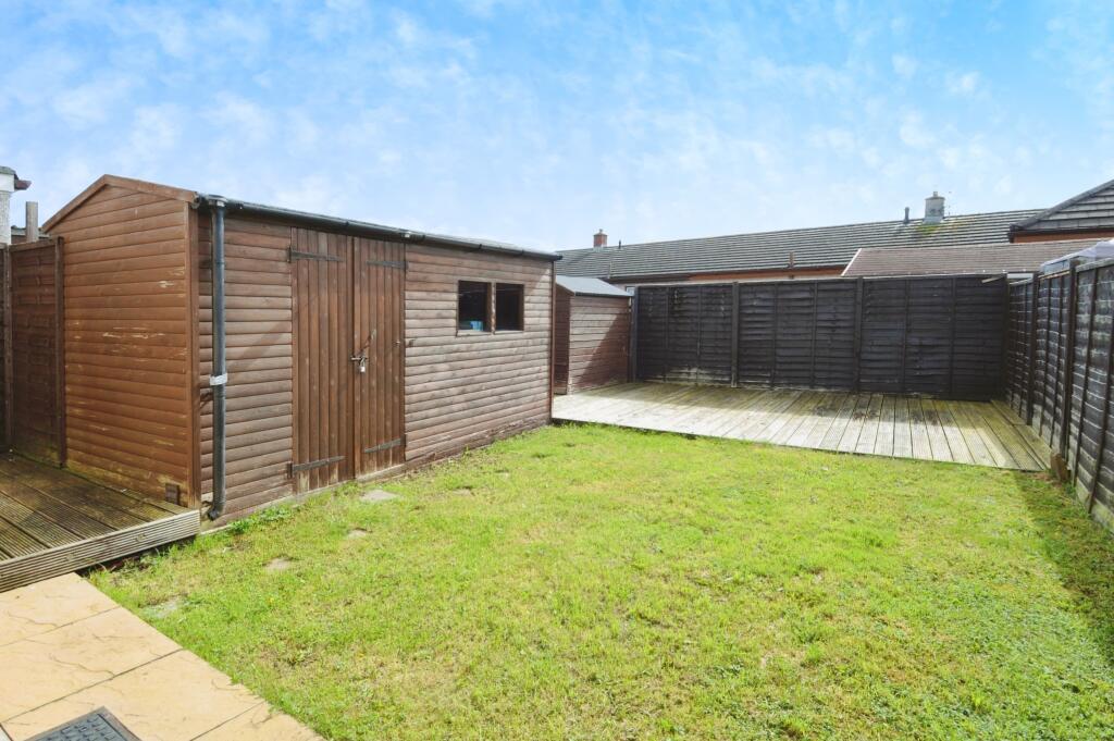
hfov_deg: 90.0
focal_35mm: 18
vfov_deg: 67.3
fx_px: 557
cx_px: 557
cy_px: 370
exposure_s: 1/160
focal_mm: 12
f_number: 7.1
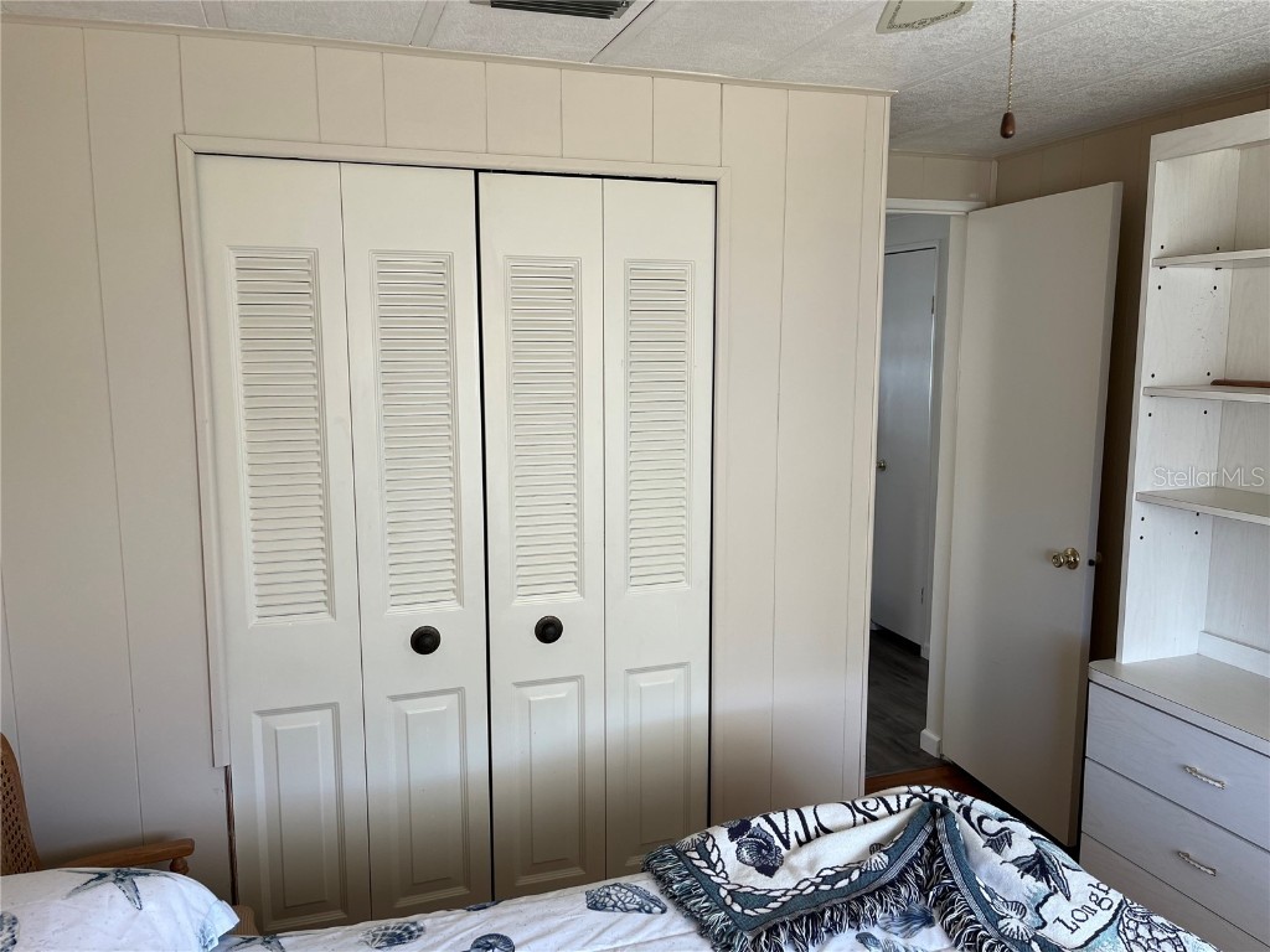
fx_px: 954
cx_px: 635
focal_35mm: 26
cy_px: 476
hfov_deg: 67.3
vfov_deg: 53.1
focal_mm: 5.1
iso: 64
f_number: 1.6
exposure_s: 1/120
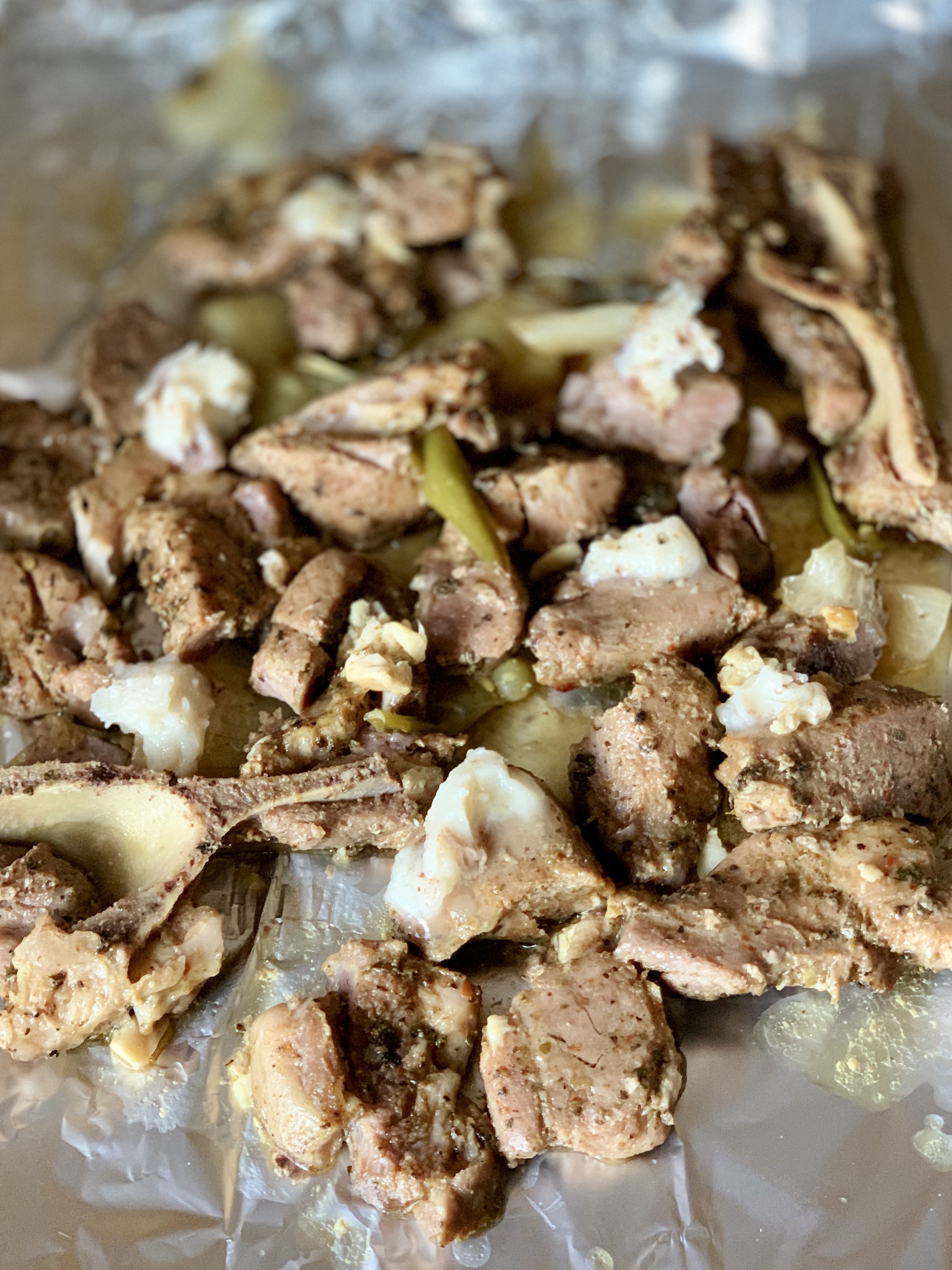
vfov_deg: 36.8
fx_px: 1907
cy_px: 635
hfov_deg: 28.0
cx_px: 476
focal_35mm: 52
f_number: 2.4
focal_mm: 6
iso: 200
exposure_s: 1/60
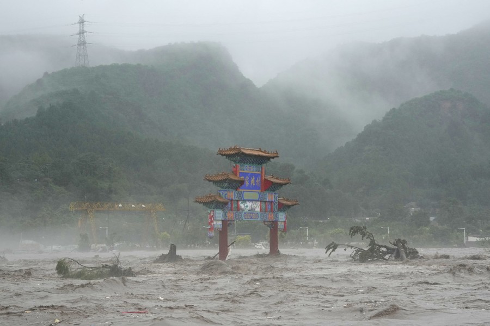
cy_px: 163
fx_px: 1565
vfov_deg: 11.9
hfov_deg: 17.8
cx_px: 245
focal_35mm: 115
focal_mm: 115
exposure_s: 1/640
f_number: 8
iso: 800
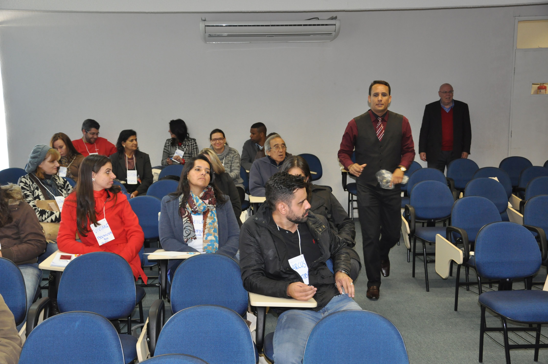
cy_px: 182
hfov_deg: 41.2
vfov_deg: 28.0
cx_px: 274
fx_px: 730
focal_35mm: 48
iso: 800
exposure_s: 1/60
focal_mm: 32
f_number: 4.2
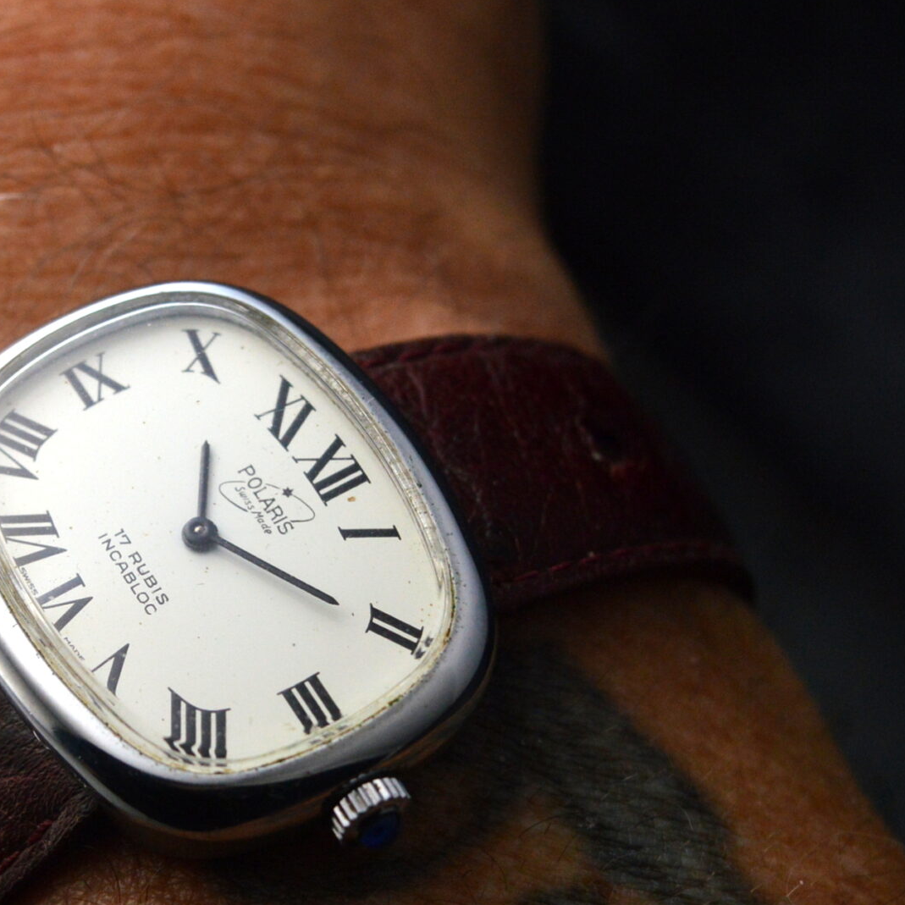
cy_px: 614
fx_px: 3609
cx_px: 112
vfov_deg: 14.3
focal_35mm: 122
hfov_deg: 14.2
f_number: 7.1
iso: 800
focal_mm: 40
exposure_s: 1/200
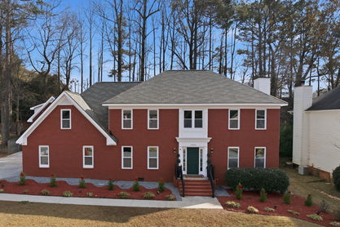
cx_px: 143
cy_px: 128
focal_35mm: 27
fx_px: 255
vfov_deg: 47.8
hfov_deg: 67.0
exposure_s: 1/1250
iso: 100
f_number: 2.8
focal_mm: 8.4
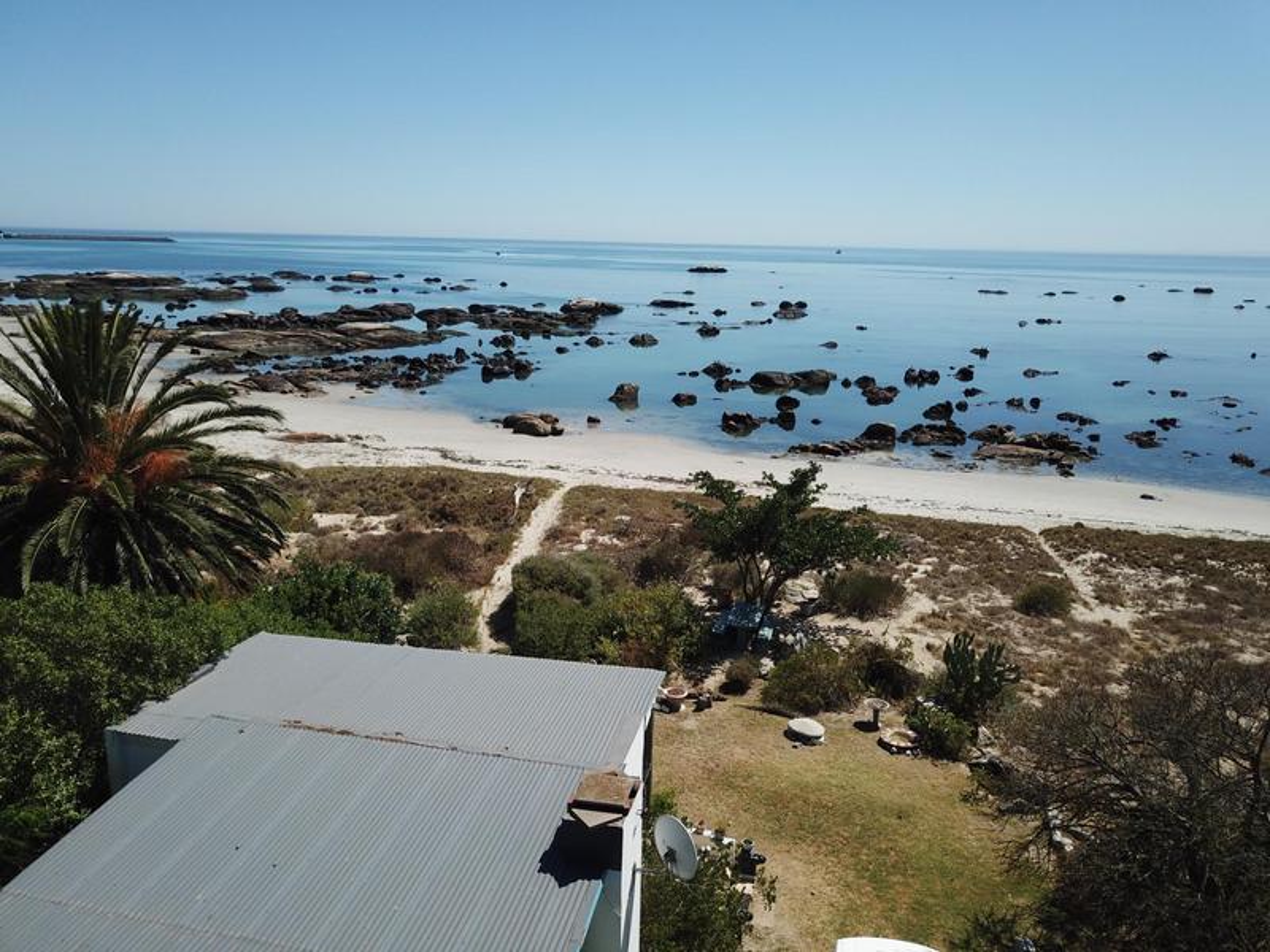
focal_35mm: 26
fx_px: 954
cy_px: 476
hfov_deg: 67.3
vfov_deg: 53.1
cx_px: 635
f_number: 2.2
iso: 100
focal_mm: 4.73
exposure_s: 1/2075
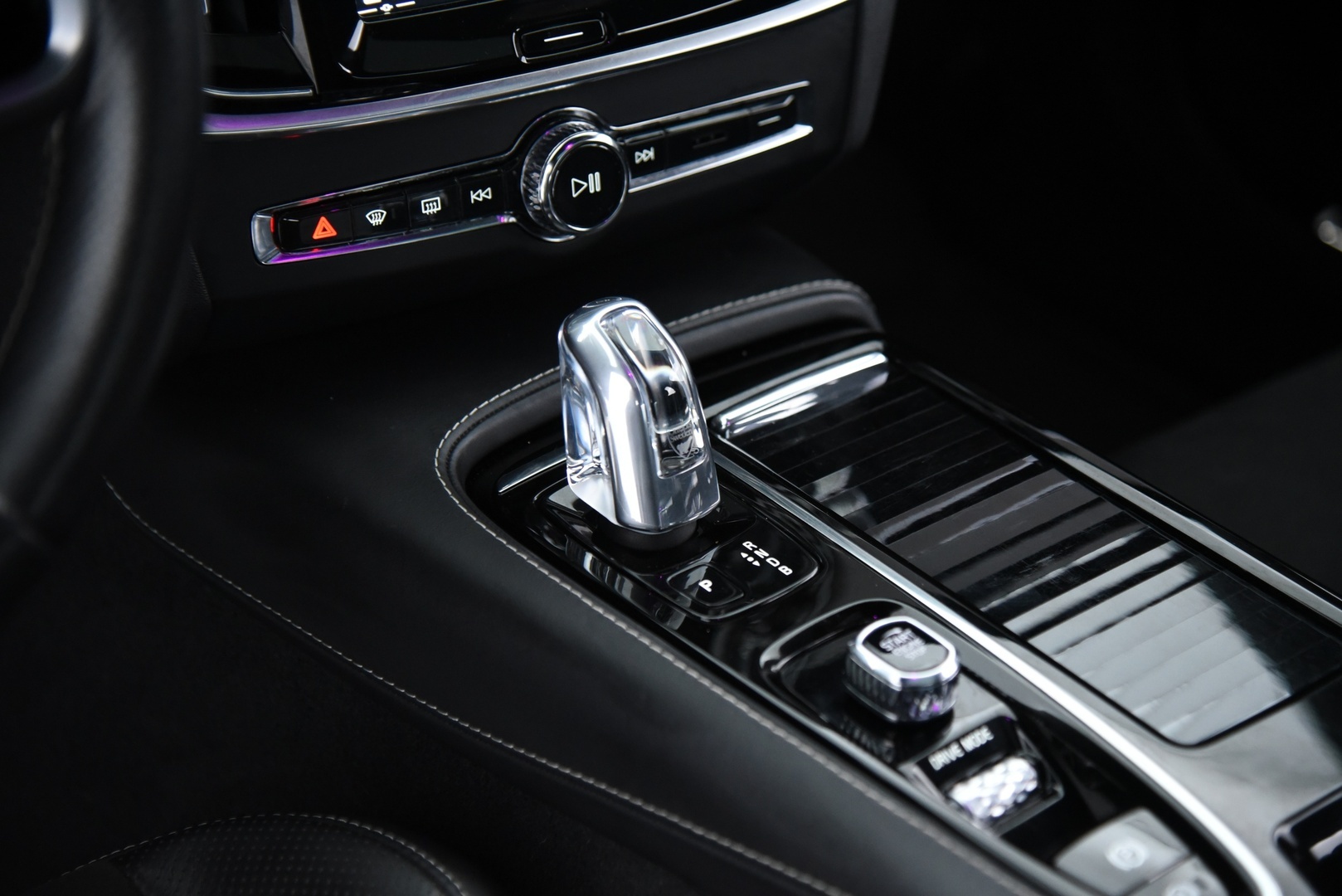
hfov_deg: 26.0
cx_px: 671
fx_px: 2909
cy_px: 448
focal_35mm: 78
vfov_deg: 17.5
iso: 4000
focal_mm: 78
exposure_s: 1/25
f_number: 4
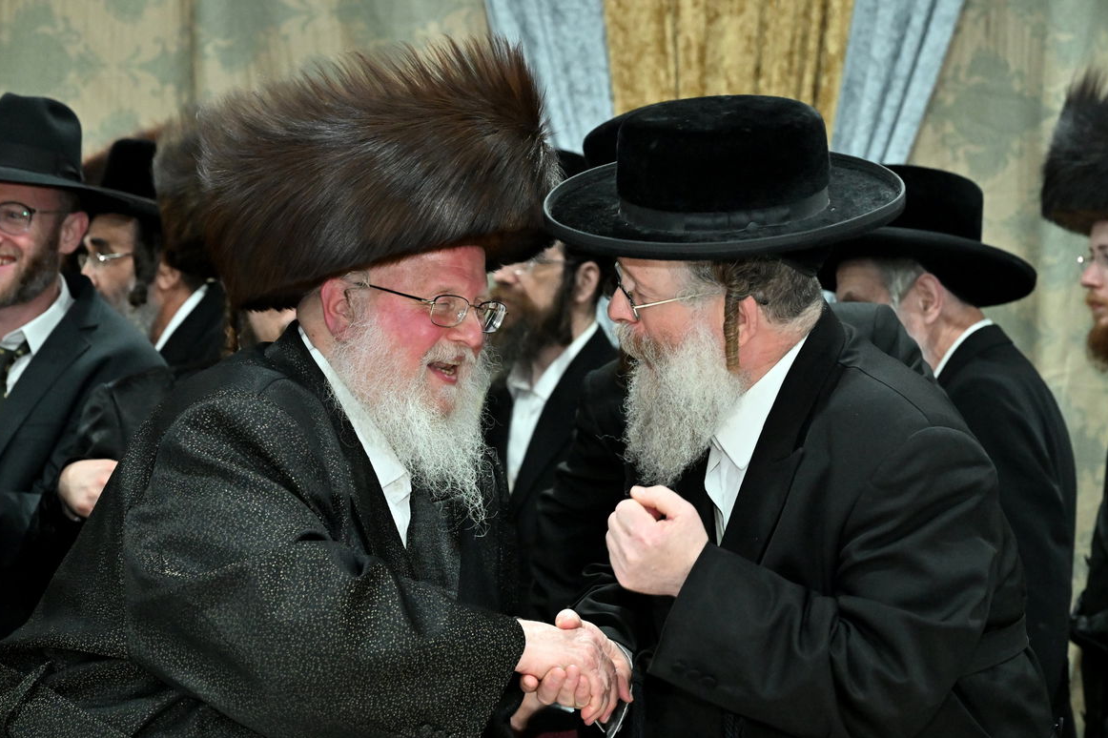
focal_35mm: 94
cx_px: 580
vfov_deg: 14.5
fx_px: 2892
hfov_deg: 21.7
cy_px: 399
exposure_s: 1/200
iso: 4000
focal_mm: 78
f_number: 5
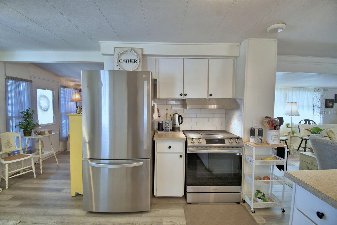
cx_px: 168
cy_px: 112
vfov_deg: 77.3
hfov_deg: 100.4
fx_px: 140
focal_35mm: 15
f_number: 4.5
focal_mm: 10
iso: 400
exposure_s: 1/50
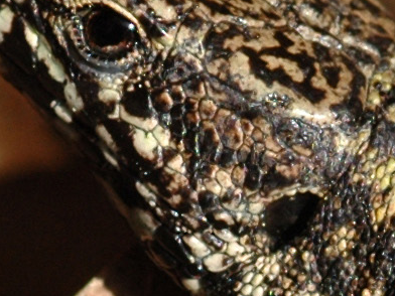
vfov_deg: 1.3
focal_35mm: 1162
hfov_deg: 1.7
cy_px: 597
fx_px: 13256
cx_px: 192
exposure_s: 1/500
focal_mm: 105
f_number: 5.6
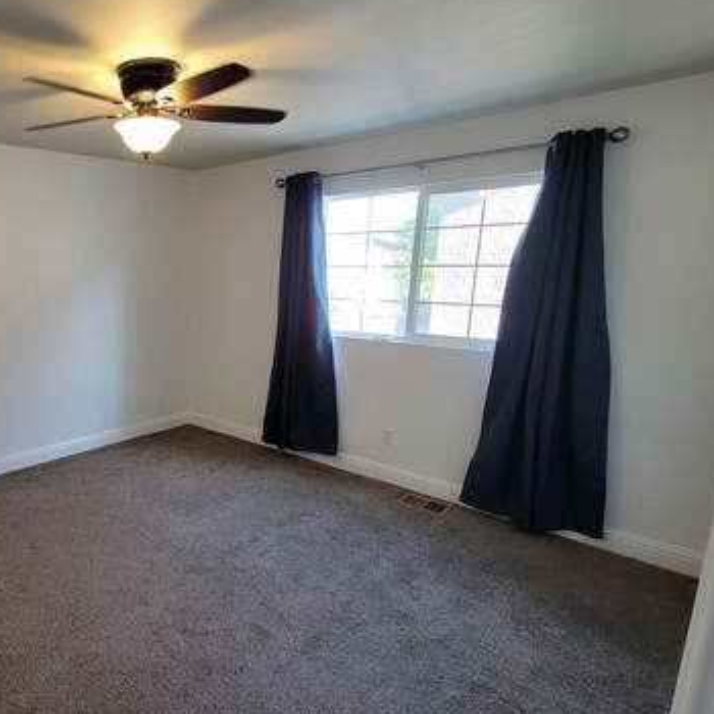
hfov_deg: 63.2
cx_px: 104
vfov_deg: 72.1
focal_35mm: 21
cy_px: 363
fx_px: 490
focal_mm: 2.2
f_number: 2.2
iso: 320
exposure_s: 1/60
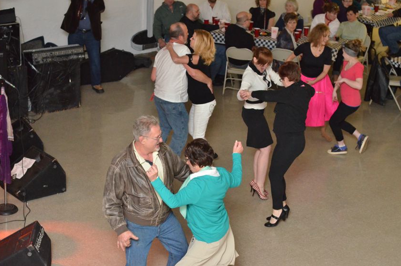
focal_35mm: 76
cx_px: 199
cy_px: 133
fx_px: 845
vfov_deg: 17.9
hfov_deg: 26.7
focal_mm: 50
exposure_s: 1/250
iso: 4000
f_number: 4
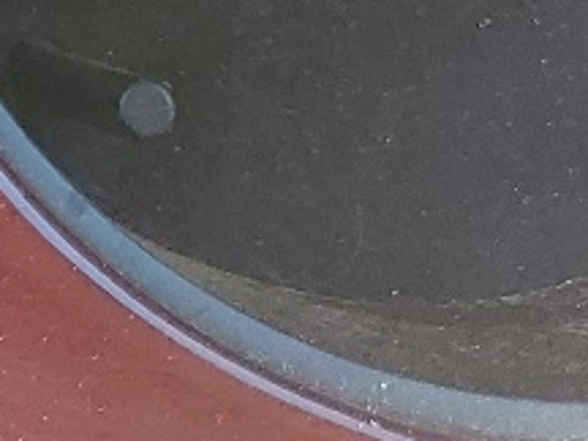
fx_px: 3278
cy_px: -517
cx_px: -1152
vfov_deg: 7.3
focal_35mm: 193
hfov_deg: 8.6
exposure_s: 1/120
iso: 50
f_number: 1.5
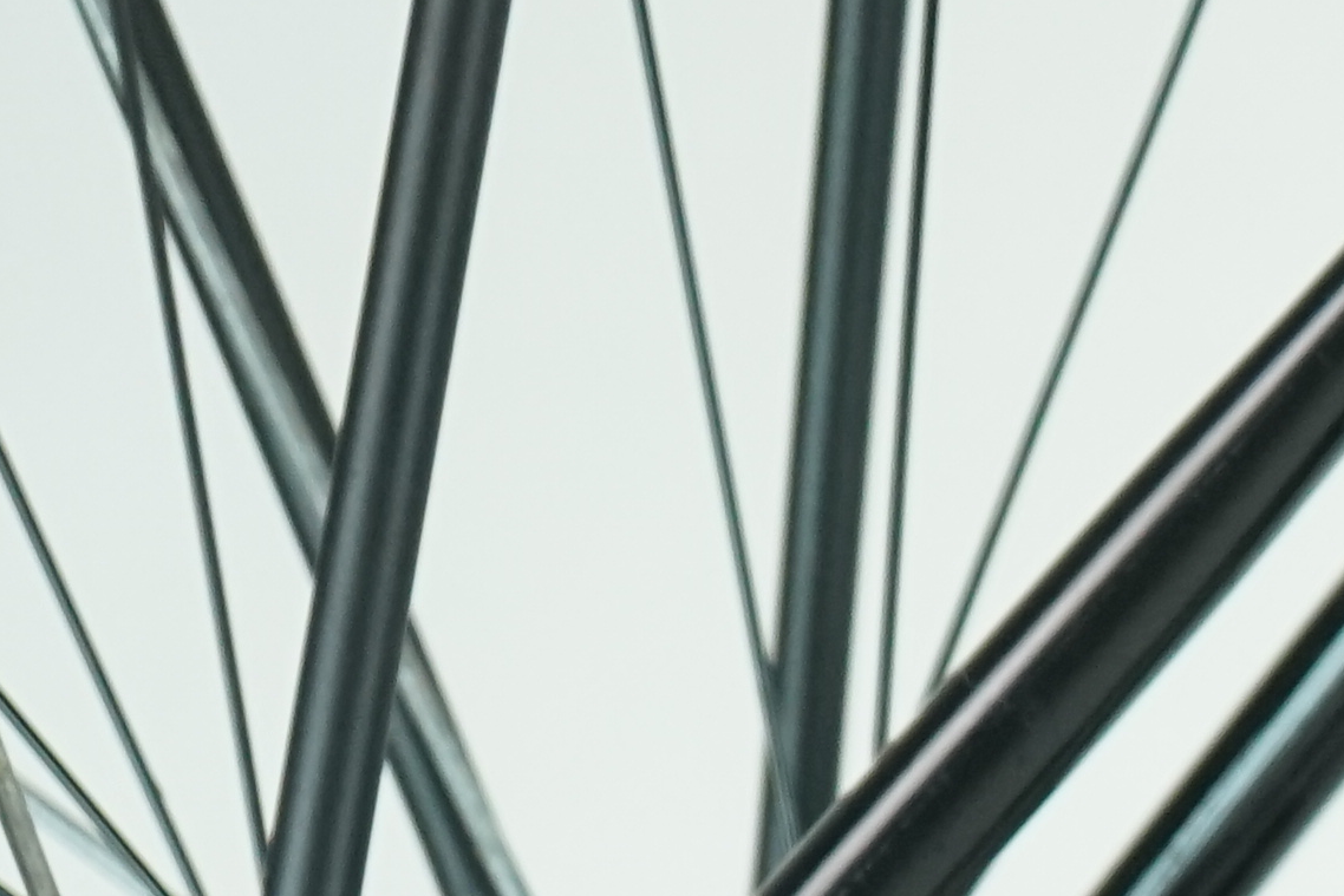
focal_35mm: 232
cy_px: 2111
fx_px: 8662
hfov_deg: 8.3
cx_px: 3060
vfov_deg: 5.7
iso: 1600
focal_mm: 44
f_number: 5.6
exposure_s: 1/200
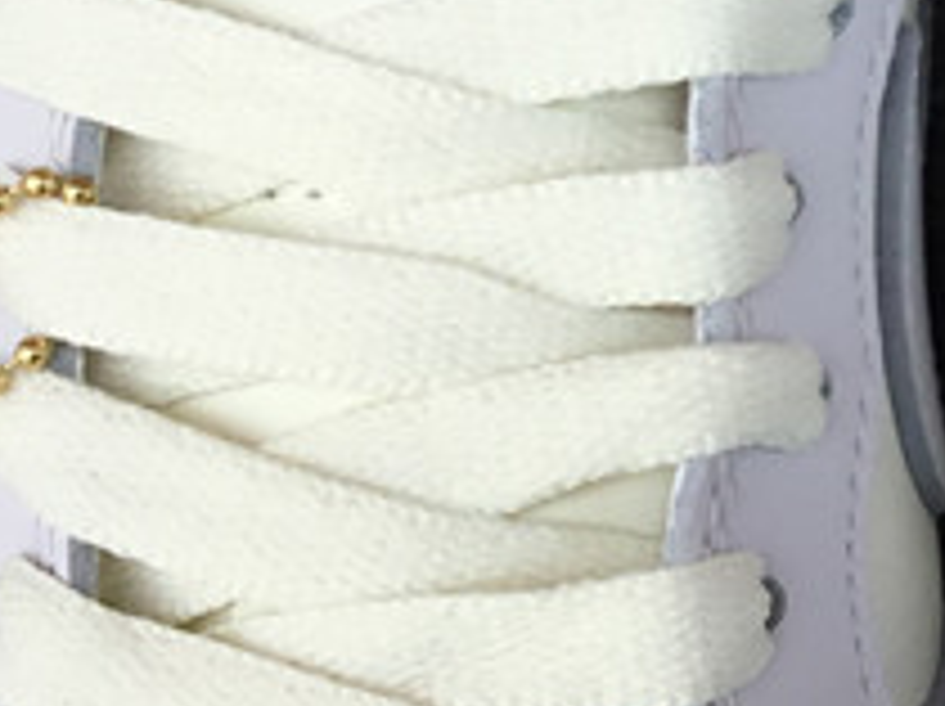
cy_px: -241
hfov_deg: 14.5
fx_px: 3627
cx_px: 1044
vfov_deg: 10.8
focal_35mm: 133
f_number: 2.4
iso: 25
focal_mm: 3.3
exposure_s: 1/543
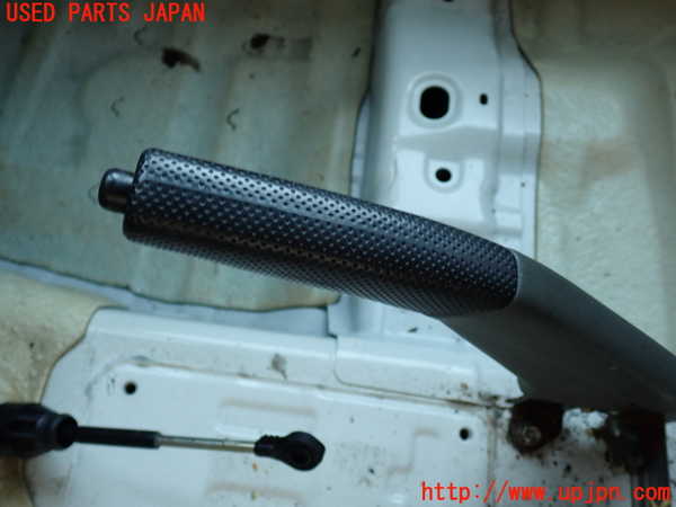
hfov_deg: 56.8
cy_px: 254
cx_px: 338
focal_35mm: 32
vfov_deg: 44.2
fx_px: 625
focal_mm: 5.79
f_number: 2.4
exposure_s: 1/50
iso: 200
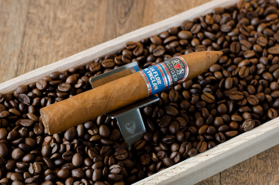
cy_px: 92
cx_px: 140
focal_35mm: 75
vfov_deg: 18.1
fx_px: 580
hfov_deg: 27.0
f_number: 4.5
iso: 400
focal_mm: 50
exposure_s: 1/50
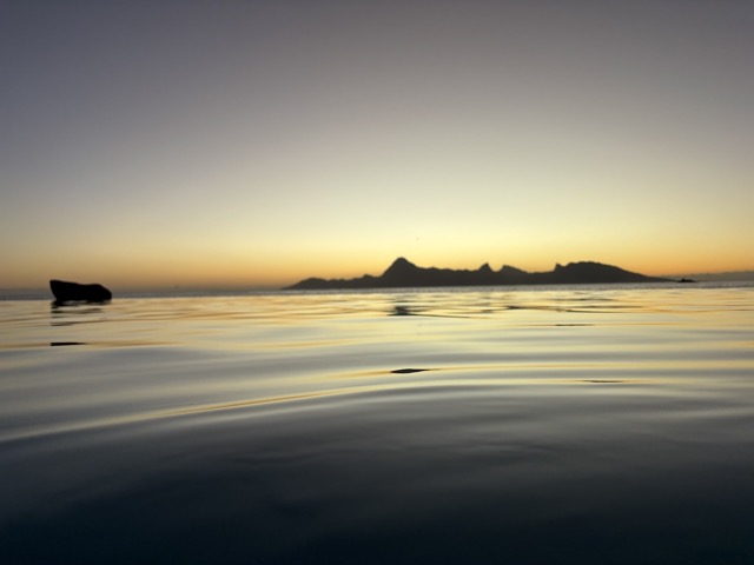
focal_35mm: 26
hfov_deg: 67.3
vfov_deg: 53.1
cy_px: 282
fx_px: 566
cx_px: 377
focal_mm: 5.96
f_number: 1.6
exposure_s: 1/274
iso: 50
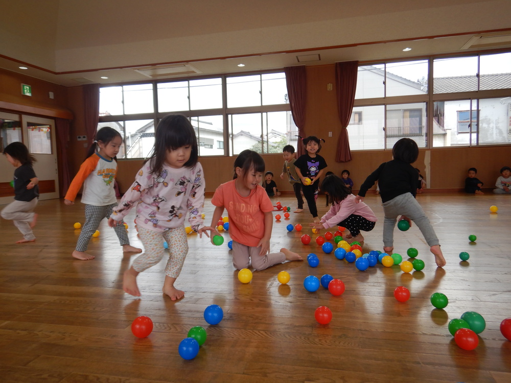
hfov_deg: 71.6
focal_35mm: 24
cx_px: 256
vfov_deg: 56.8
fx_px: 354
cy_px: 192
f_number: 2.8
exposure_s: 1/160
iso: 125
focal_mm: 4.3
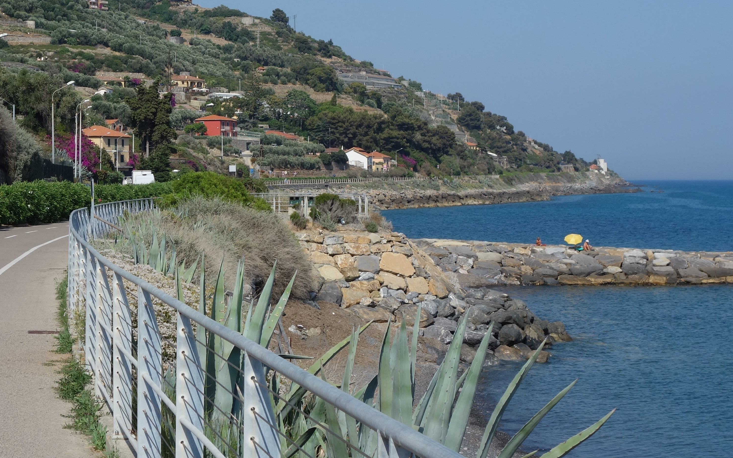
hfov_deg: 23.4
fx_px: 1758
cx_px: 215
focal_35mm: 88
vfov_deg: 14.8
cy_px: 117
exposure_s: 1/800
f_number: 5.6
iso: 125
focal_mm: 17.4
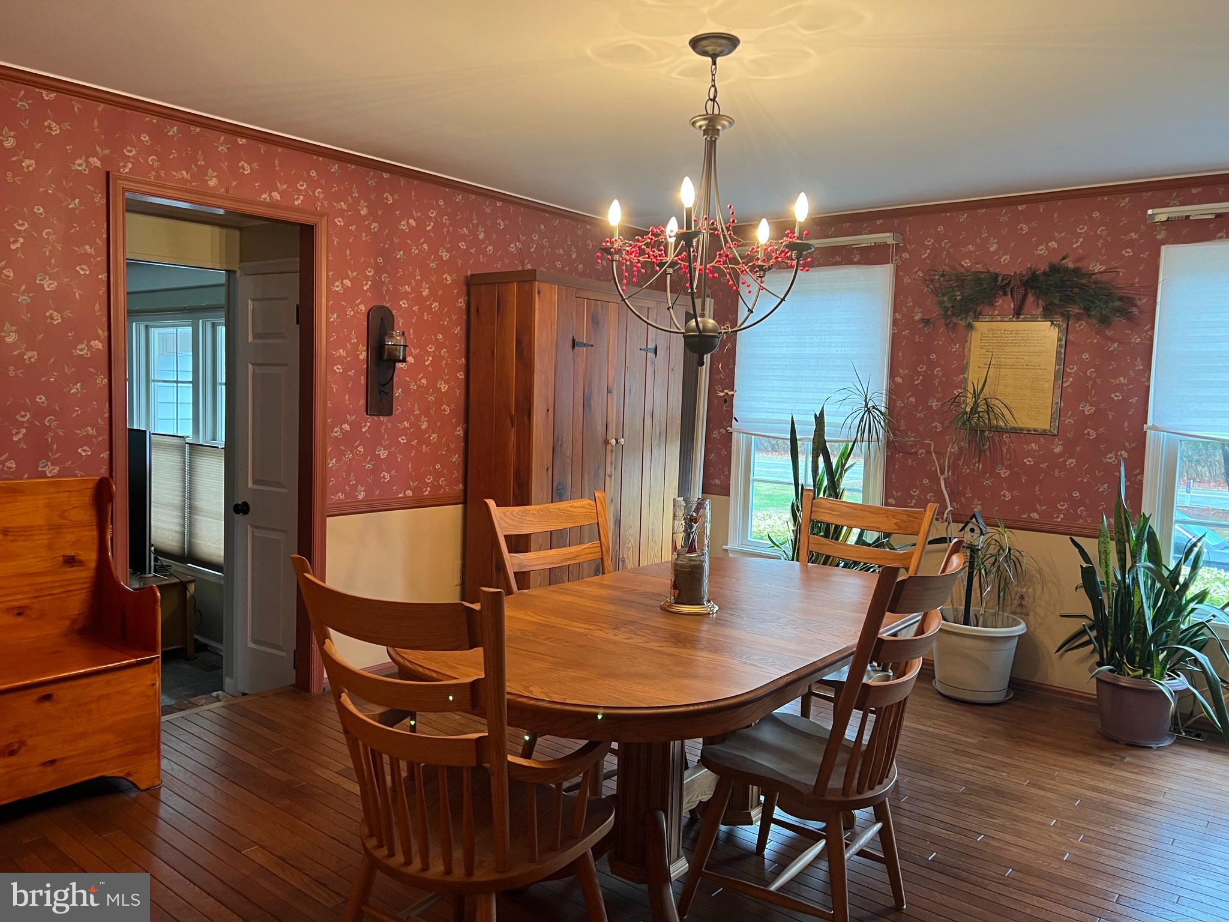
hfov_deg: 67.3
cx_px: 614
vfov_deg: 53.1
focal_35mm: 26
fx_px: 923
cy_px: 461
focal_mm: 5.7
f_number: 1.5
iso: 125
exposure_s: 1/60
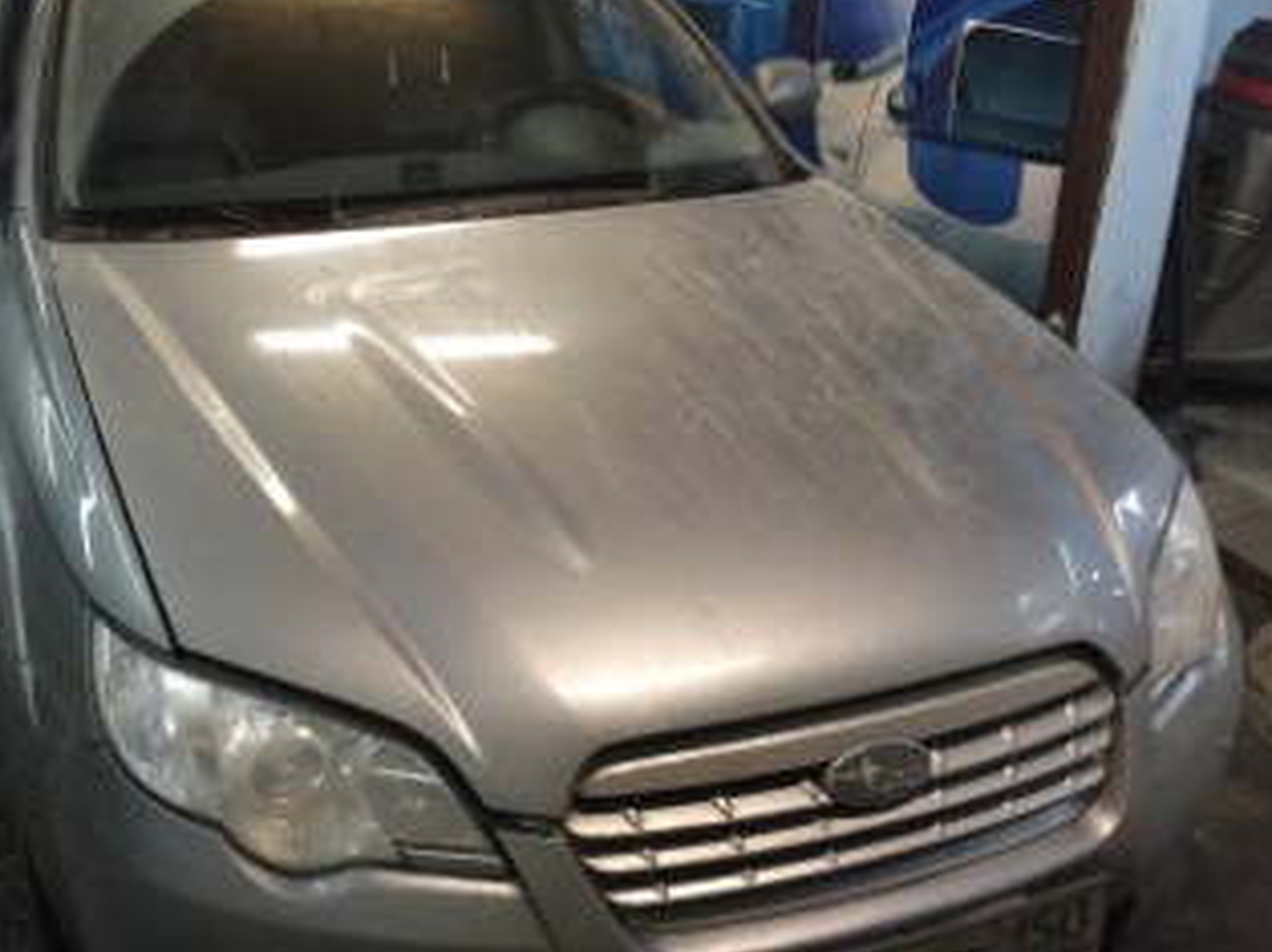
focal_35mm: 37
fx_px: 1359
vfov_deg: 38.5
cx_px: 482
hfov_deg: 49.7
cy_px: 393
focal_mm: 4.15
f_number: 2.2
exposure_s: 1/33
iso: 160
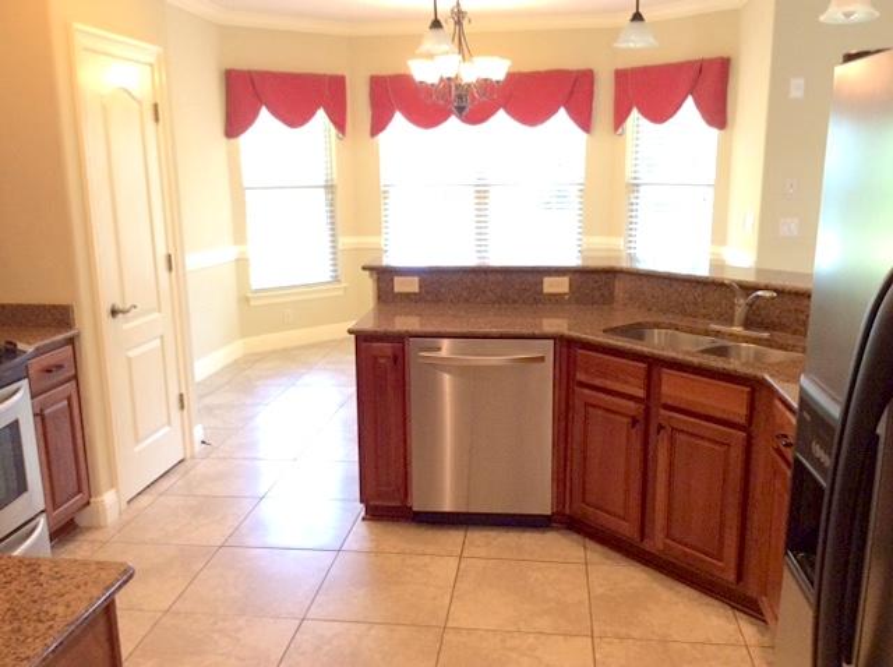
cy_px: 334
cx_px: 446
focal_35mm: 32
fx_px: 824
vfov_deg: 44.1
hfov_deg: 56.9
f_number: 2.4
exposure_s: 1/24
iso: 100
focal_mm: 3.3
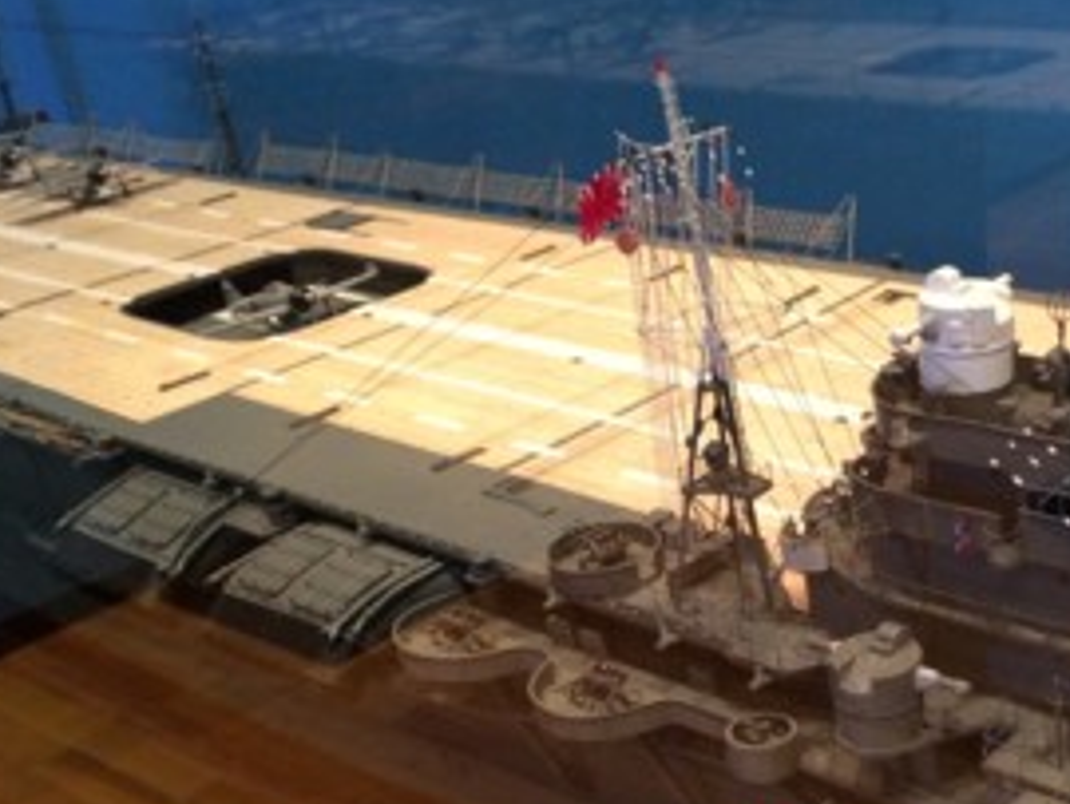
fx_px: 1547
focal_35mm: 50
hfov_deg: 36.8
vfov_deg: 28.6
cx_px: 864
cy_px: 638
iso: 250
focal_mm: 4.12
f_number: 2.2
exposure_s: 1/30
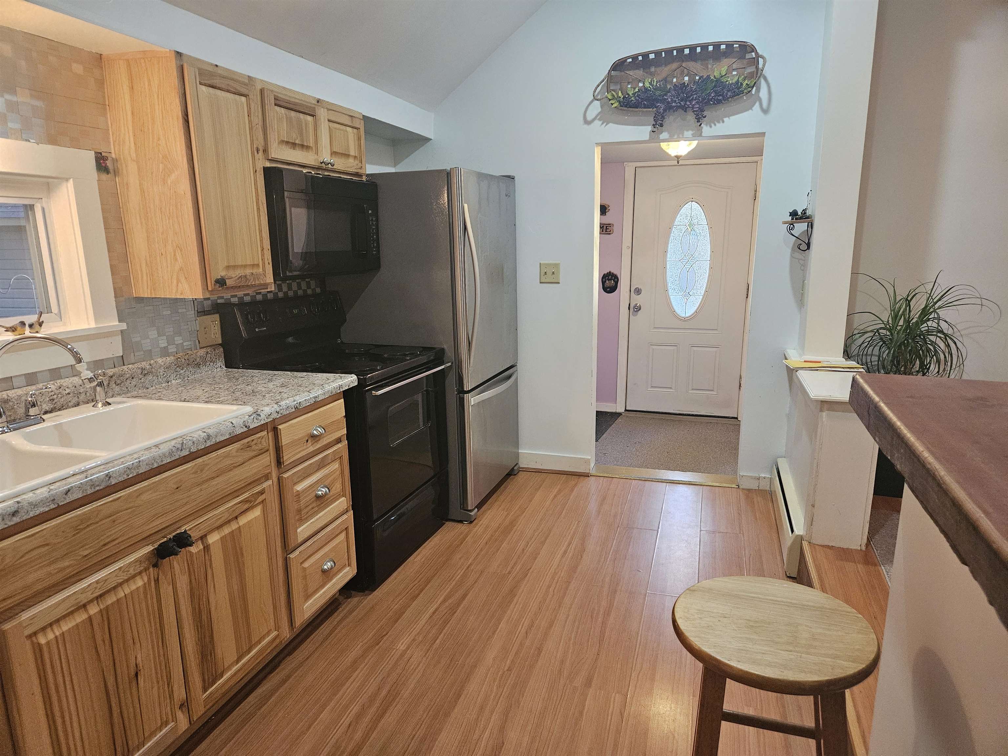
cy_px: 378
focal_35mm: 23
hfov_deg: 73.9
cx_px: 504
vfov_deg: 58.9
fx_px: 670
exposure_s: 1/120
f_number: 1.8
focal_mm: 5.4
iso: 800
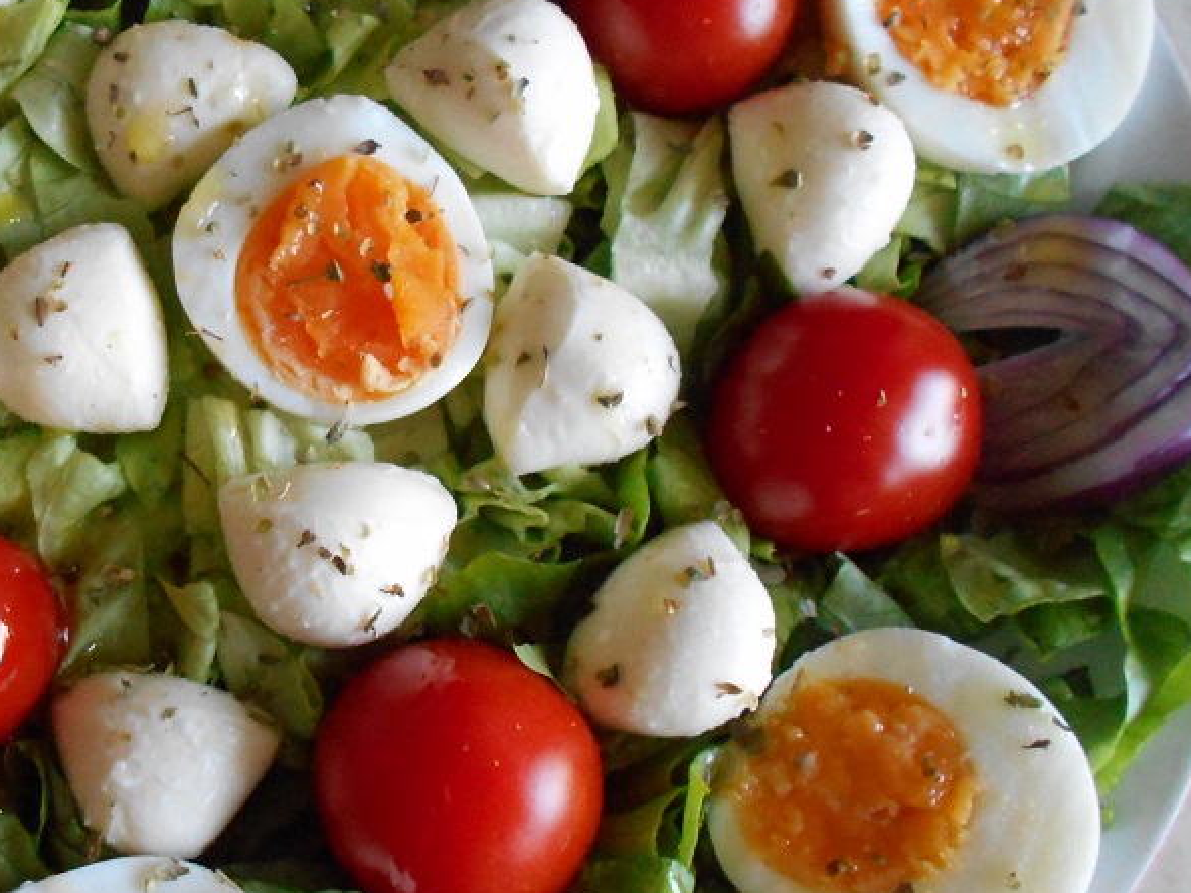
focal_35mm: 45
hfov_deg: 40.7
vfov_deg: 32.2
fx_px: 1548
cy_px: 404
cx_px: 278
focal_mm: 4.6
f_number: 3.2
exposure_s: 1/125
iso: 800
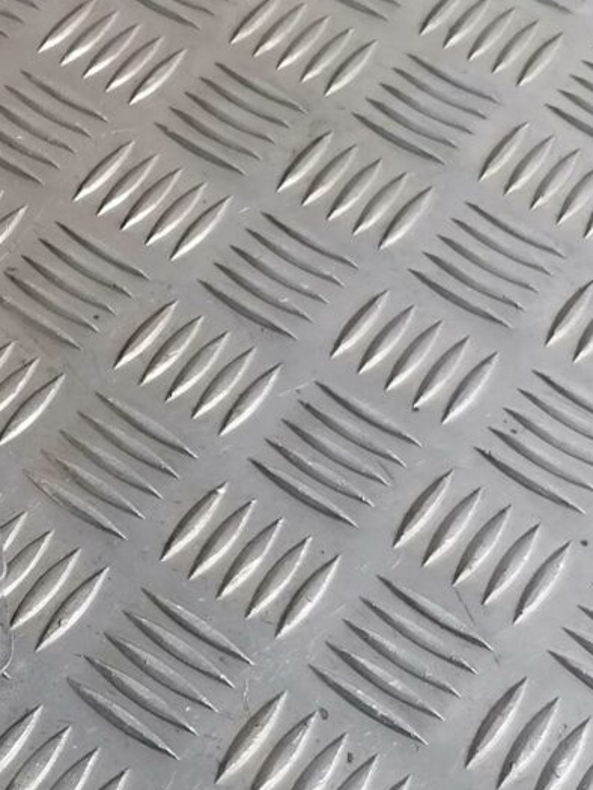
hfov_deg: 18.3
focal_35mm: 72
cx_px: -274
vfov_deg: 27.0
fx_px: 1644
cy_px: 479
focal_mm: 4.75
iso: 125
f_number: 1.8
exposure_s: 1/50
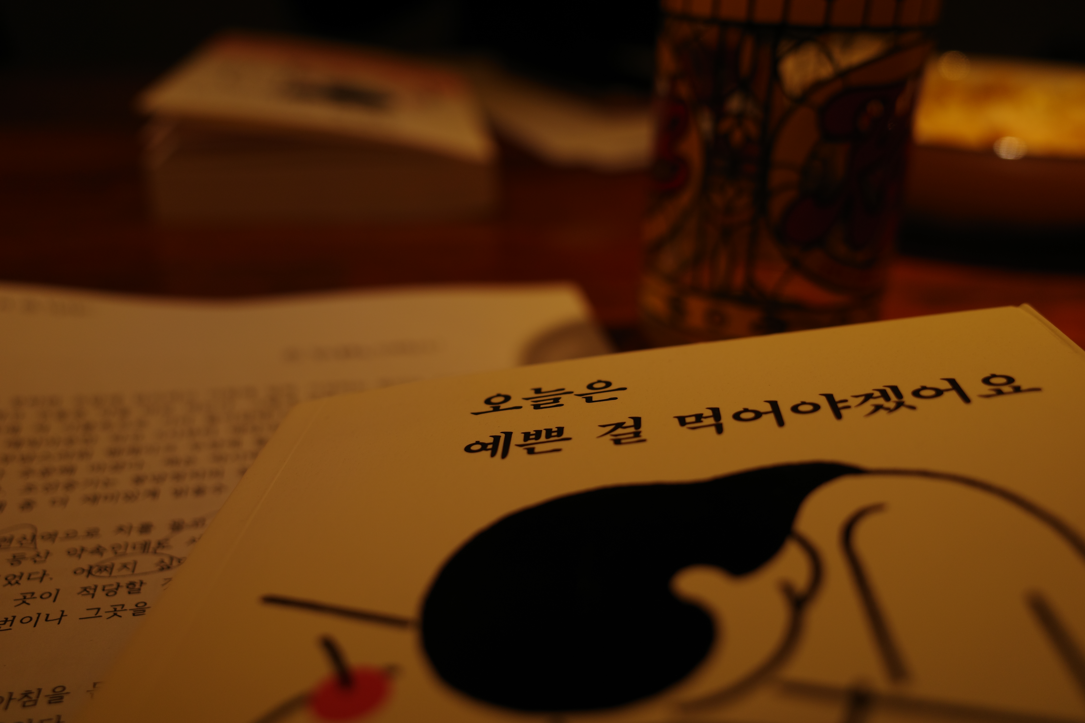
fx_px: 844
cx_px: 542
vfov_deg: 46.4
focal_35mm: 28
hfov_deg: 65.5
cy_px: 362
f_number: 2.8
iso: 100
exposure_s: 1/125
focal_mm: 18.3
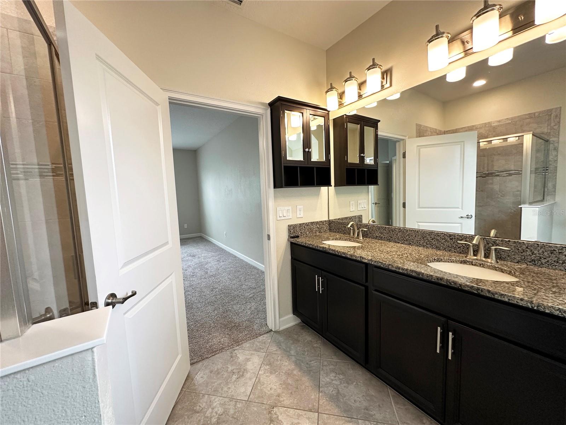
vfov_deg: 85.7
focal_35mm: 14
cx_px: 283
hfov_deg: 102.1
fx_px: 229
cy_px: 212
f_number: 2.2
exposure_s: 1/120
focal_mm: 2.22
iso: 200
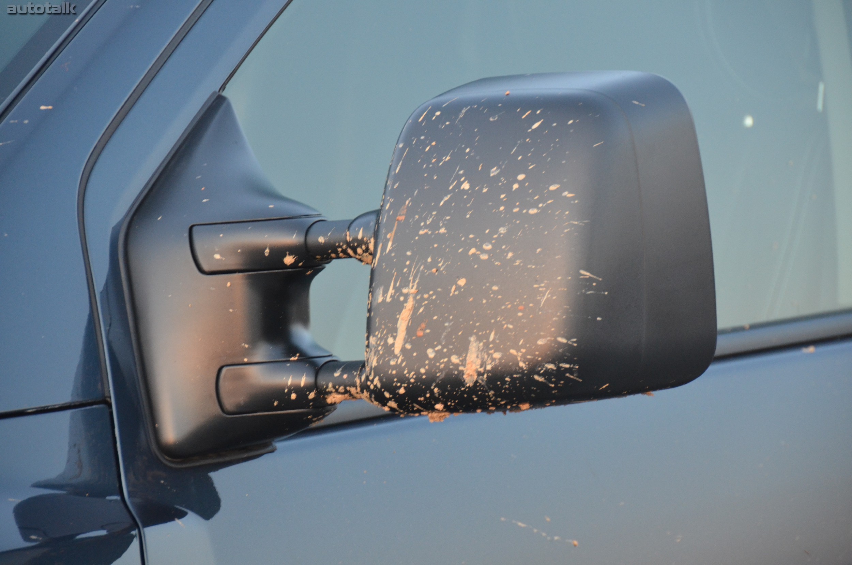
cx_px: 426
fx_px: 4783
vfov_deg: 6.8
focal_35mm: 202
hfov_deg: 10.2
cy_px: 282
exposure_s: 1/80
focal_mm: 135
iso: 1600
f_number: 5.6
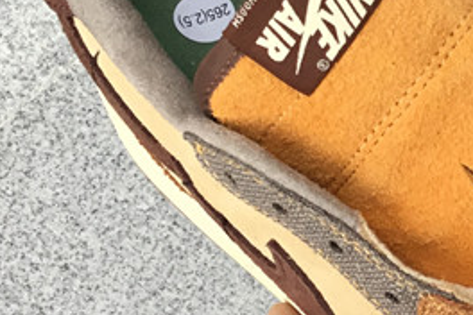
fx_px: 1445
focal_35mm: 110
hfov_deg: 17.4
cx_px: 616
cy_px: 166
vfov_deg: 12.5
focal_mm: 3.3
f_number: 2.4
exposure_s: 1/100
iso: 40
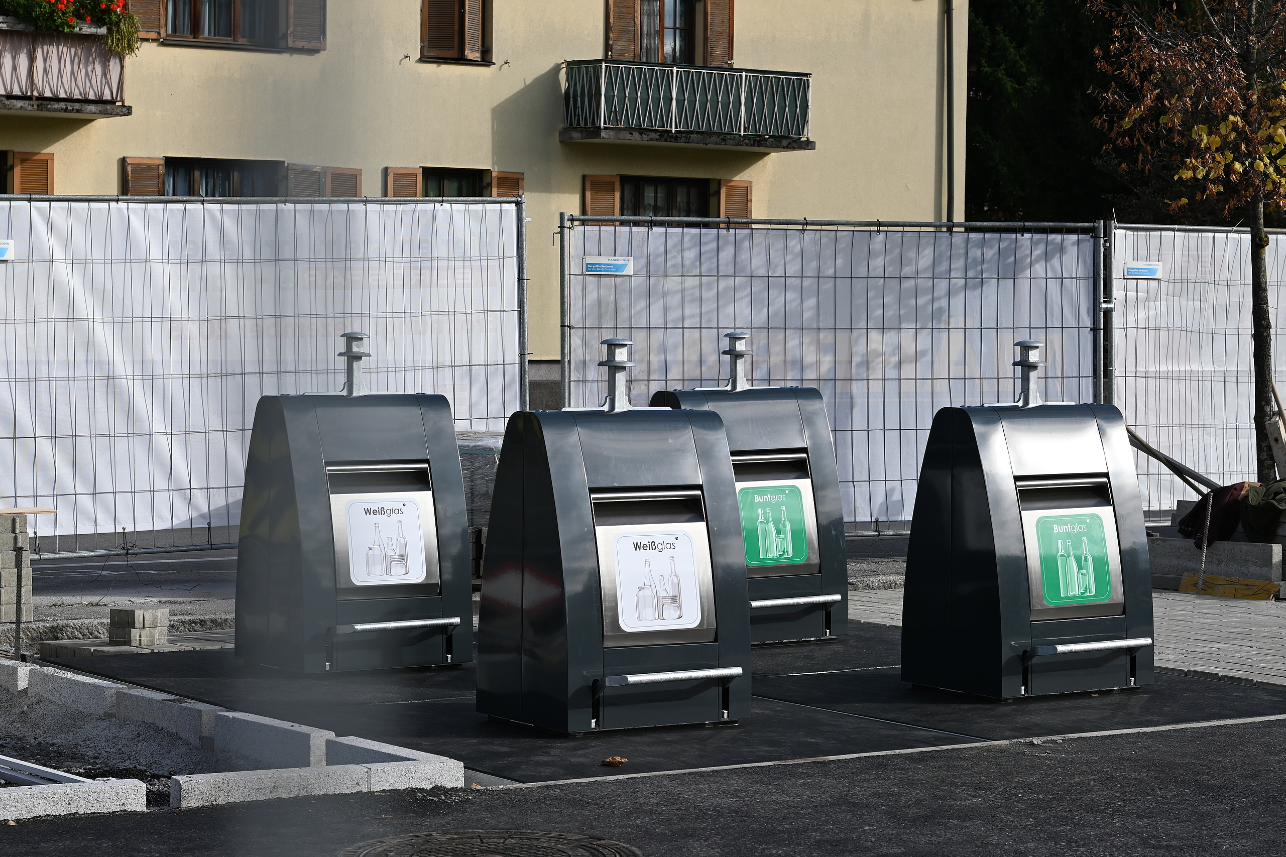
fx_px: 3000
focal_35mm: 84
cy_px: 428
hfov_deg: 24.2
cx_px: 643
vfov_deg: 16.3
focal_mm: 56
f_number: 6.3
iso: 100
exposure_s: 1/640
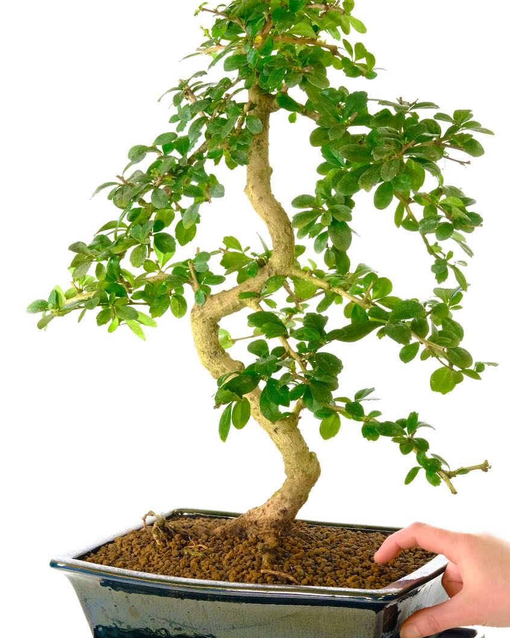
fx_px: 2170
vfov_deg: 16.7
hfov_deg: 13.4
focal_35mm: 115
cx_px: 257
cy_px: 342
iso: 2500
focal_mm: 67.1
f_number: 13
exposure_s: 1/8
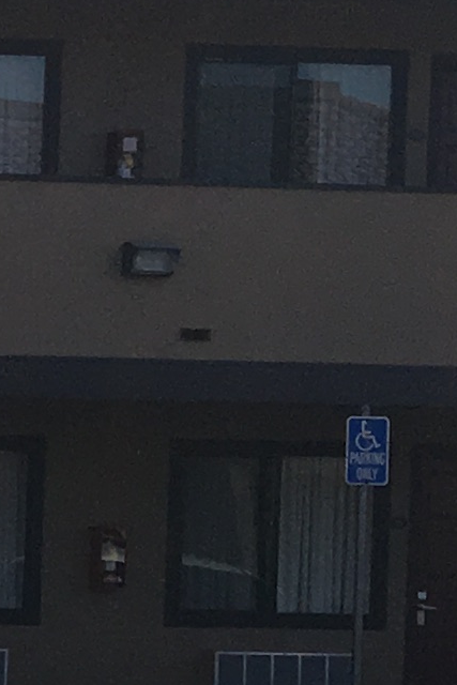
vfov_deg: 10.7
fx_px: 3616
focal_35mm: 190
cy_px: 663
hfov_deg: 6.1
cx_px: -1294
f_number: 2.2
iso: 25
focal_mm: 4.15
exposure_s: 1/1637
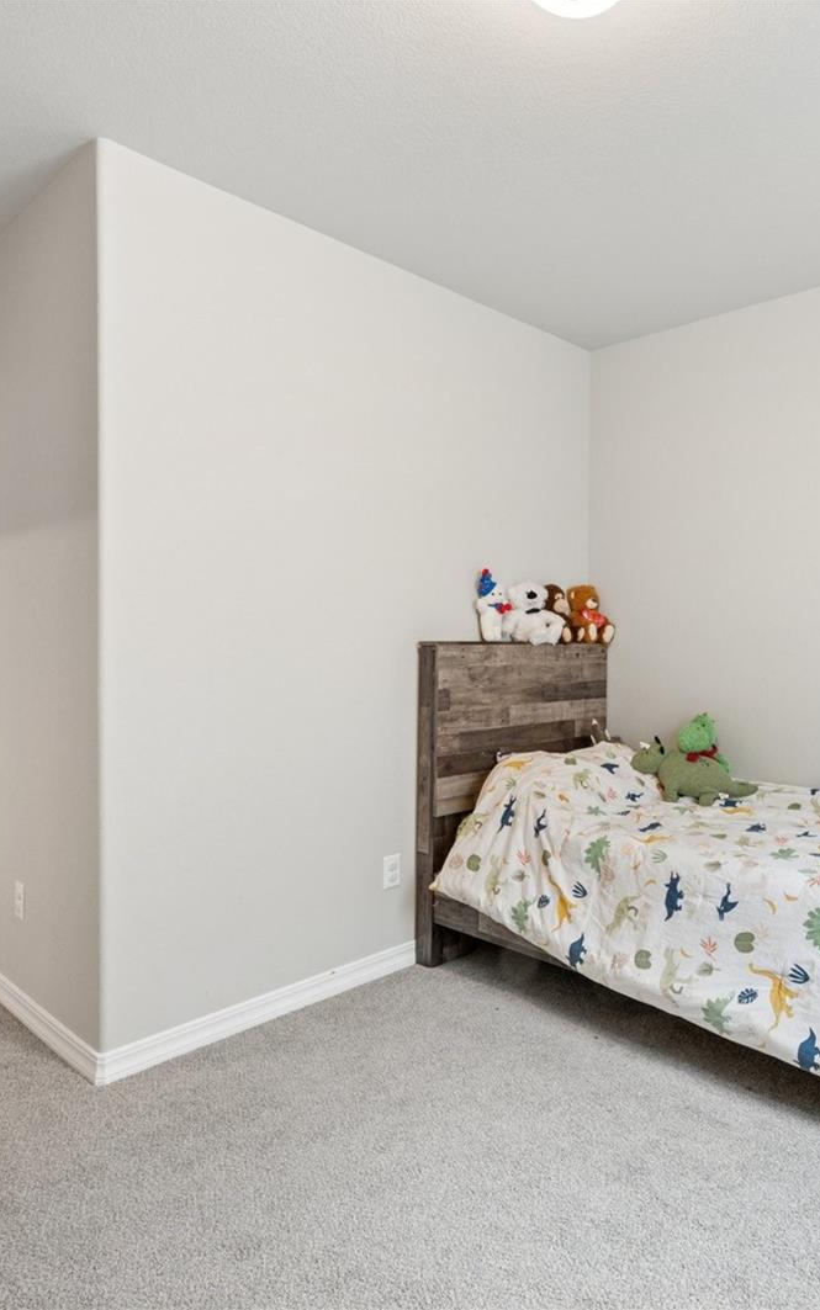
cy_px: 654
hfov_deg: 51.5
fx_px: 822
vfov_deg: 77.1
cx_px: 581
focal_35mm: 23
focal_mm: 15
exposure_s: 1/5
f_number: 11
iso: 800
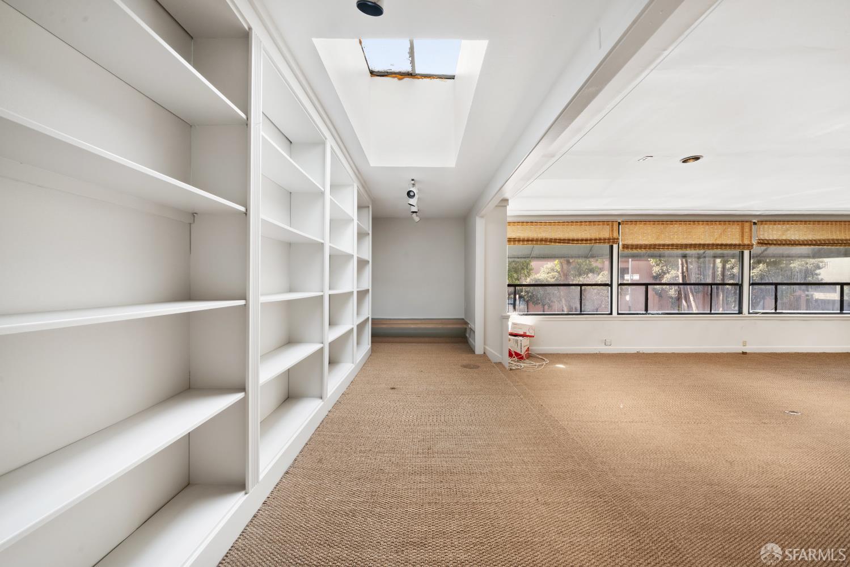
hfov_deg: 112.6
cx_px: 425
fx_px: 283
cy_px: 284
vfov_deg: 90.0
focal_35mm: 12
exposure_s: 1/4
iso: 320
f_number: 10
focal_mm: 12
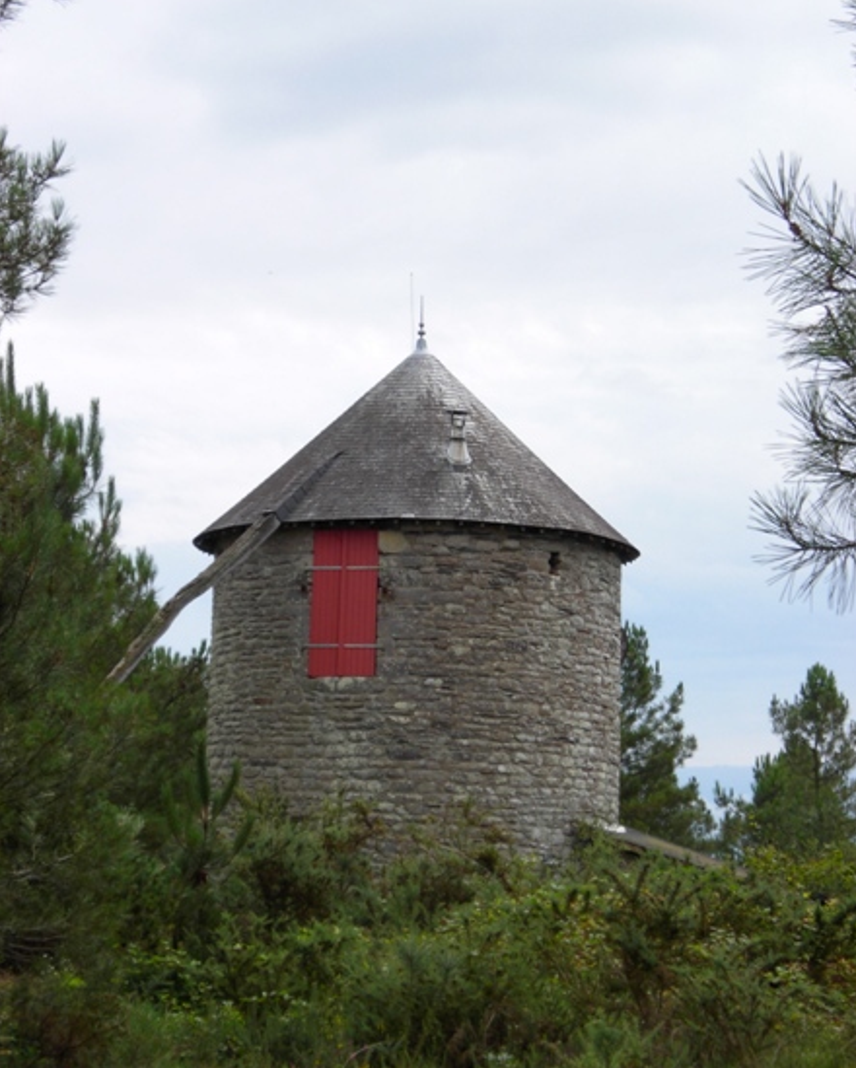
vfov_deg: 17.8
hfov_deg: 14.3
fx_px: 3416
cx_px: 429
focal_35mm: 108
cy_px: 572
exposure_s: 1/237
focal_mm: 17
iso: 50
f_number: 4.9
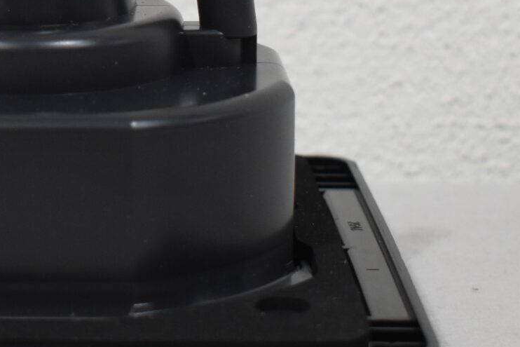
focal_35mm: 176
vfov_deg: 7.8
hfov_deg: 11.6
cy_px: 75
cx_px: 29
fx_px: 2543
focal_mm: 34
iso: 800
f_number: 4.5
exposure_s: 1/200
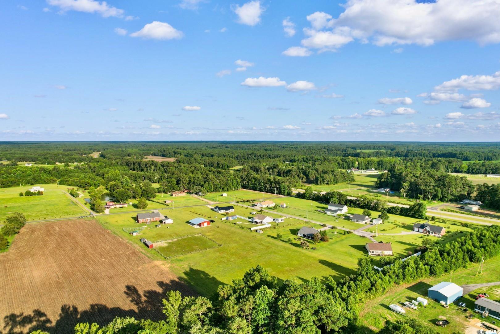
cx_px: 250
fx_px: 306
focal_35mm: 22
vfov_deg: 57.2
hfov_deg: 78.6
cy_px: 167
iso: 110
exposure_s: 1/350
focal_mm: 8.38
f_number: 2.8
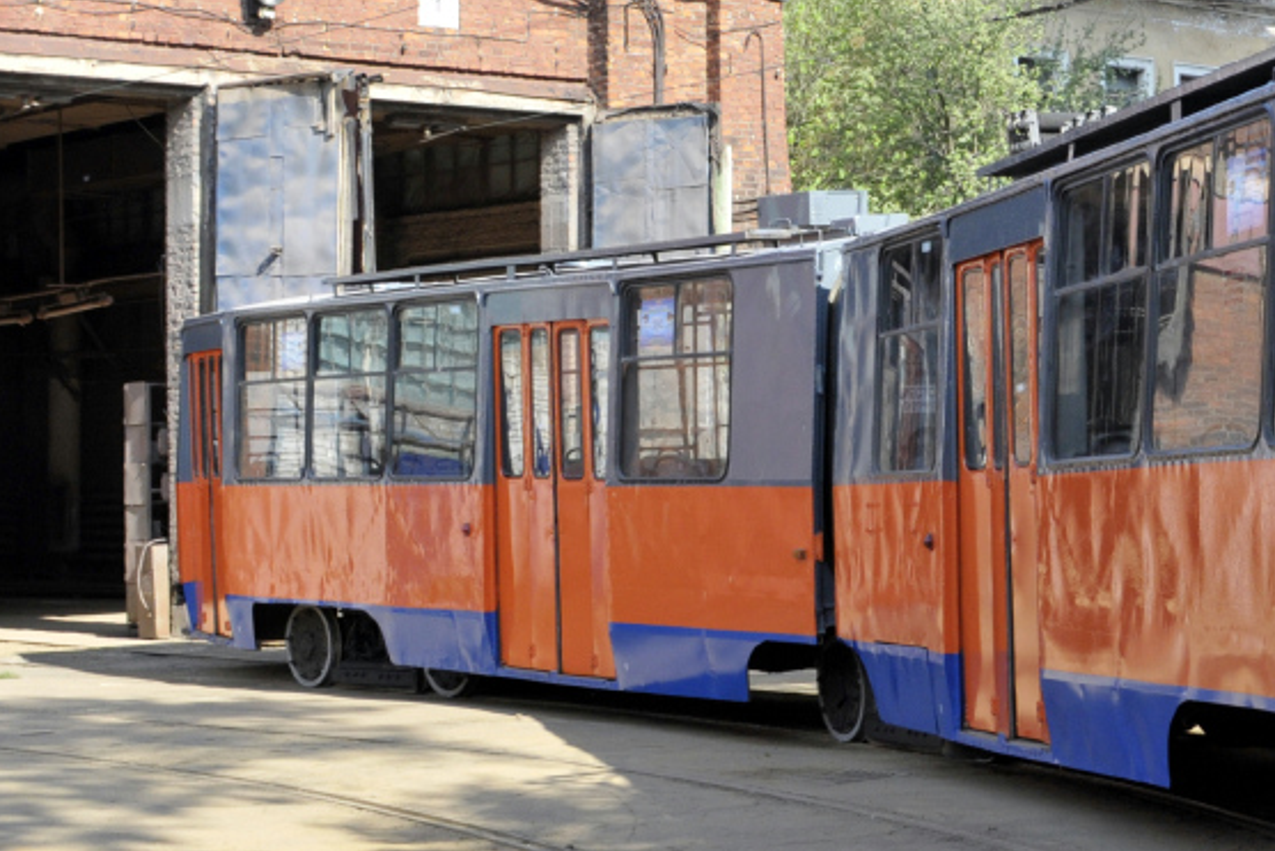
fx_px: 2976
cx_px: 1316
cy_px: 370
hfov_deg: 23.1
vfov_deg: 16.3
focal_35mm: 84
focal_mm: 24
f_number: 8
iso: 400
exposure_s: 1/250
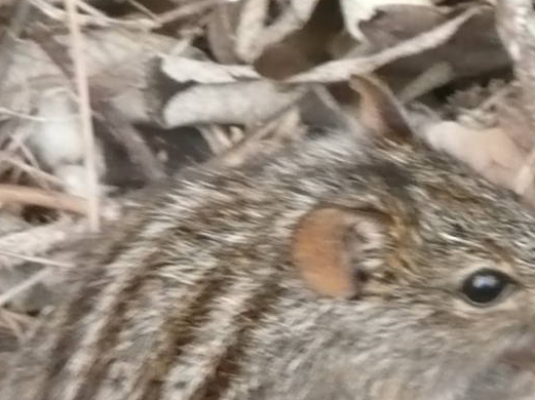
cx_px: 349
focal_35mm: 1171
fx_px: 18086
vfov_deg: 1.3
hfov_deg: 1.7
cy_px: 324
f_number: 4.9
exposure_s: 1/125
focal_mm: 42
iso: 250
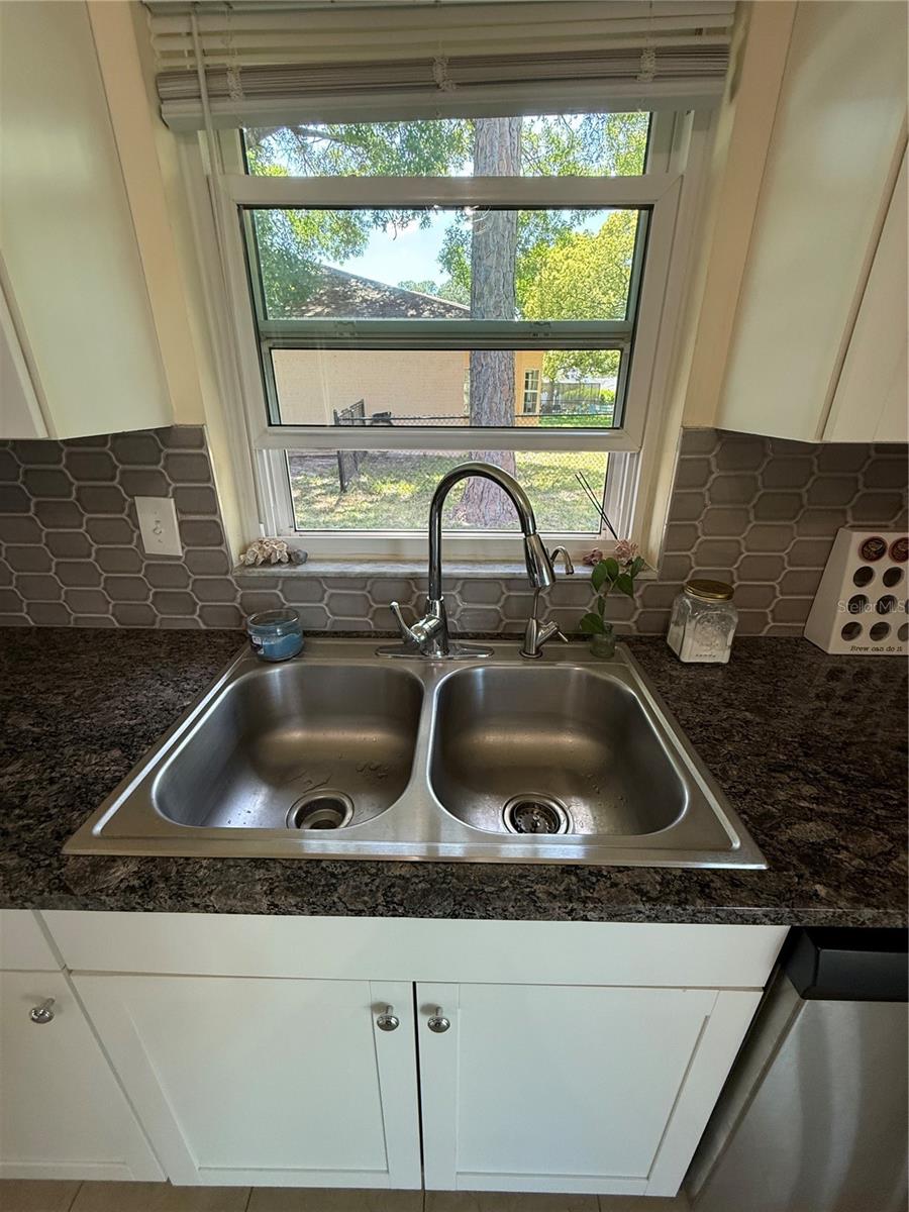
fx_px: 490
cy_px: 606
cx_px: 454
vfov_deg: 102.1
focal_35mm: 14
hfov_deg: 85.7
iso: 250
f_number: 2.2
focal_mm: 2.22
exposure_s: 1/120
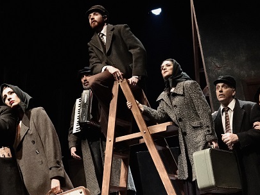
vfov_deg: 17.7
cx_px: 126
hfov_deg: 23.6
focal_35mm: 83
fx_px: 624
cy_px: 147
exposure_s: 1/60
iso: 2500
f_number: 3.2
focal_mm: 18.21
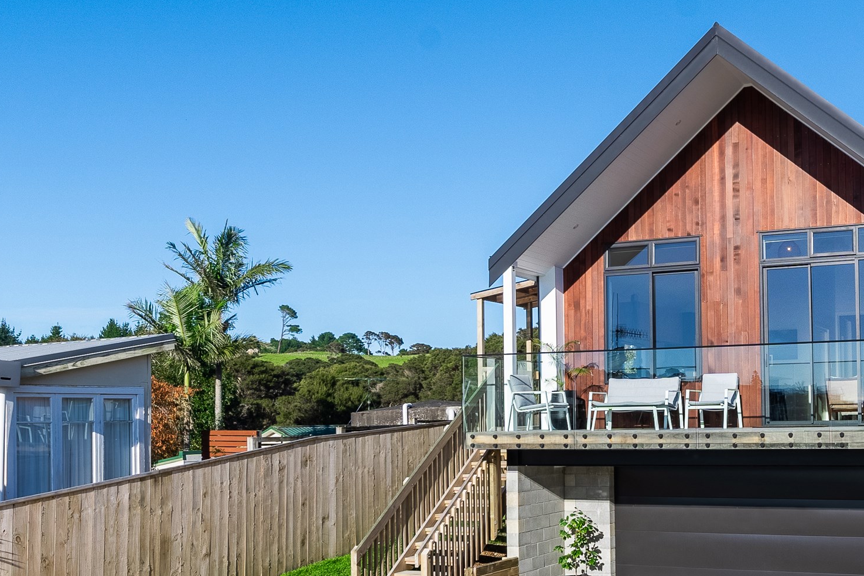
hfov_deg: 46.1
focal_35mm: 40
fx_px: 960
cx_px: 685
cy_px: 406
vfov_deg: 33.0
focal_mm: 14
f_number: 10
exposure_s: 1/5000
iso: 250
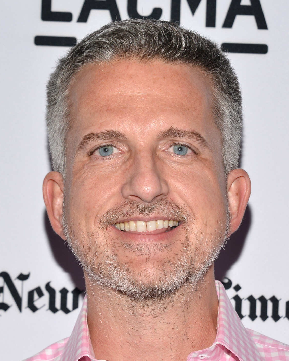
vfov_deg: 12.9
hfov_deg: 10.4
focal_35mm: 149
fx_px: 1593
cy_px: 214
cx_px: 146
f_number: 8
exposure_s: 1/160
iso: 800
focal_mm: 125
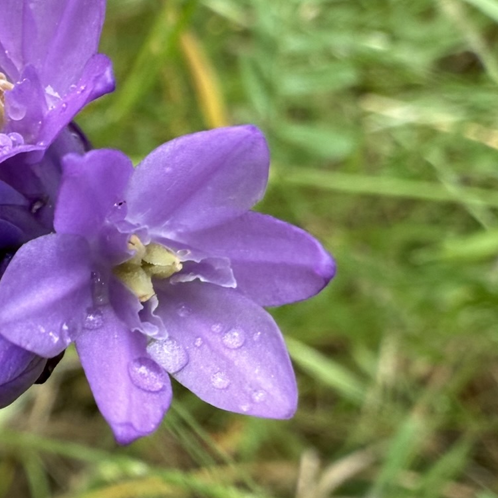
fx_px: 944
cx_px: 21
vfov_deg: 29.5
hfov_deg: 28.1
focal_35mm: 58
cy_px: 191
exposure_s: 1/99
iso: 64
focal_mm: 2.22
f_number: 2.2
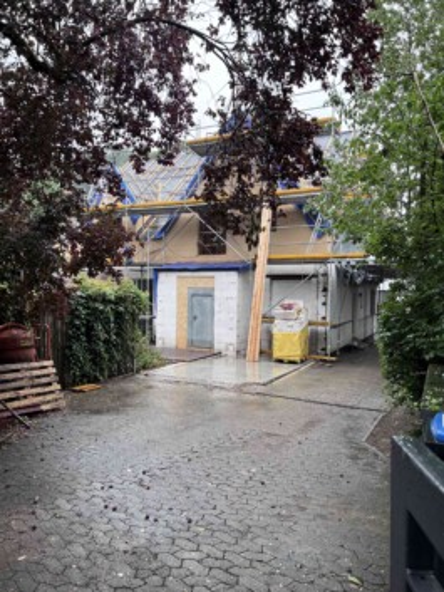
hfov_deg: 53.1
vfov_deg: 67.3
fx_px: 444
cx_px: 222
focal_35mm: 26
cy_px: 296
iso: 40
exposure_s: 1/279
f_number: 1.5
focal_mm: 5.7
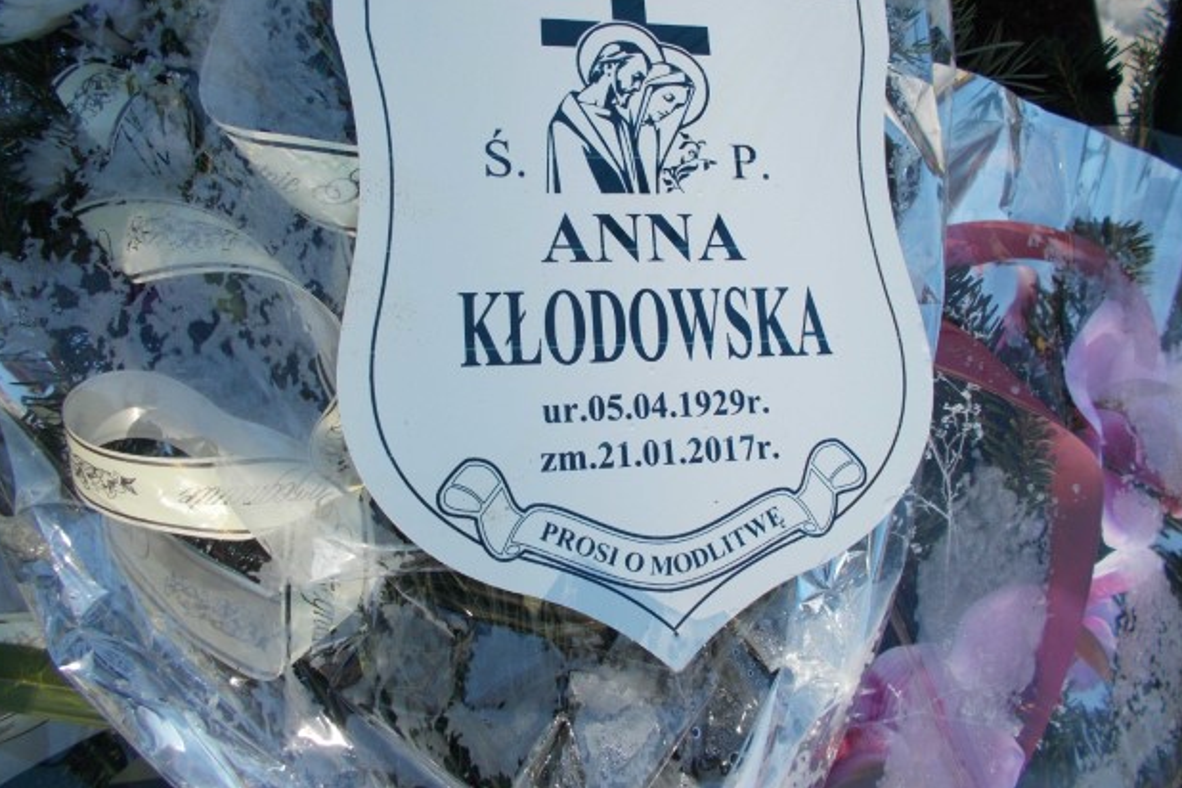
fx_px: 919
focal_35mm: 28
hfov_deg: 65.5
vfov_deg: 46.2
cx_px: 585
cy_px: 331
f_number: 3.2
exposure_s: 1/400
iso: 80
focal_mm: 4.6
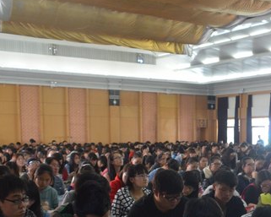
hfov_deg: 28.8
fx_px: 505
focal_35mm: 63
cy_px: 205
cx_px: 243
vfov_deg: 23.4
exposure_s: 1/25
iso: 800
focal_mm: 18
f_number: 3.5
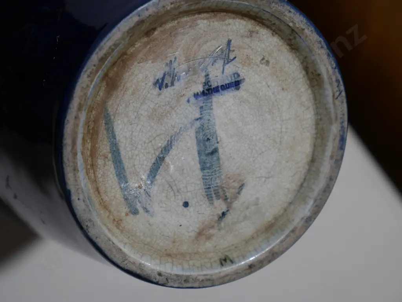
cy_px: 151
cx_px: 201
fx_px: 976
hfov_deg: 23.3
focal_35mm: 84
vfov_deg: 17.6
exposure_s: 1/100
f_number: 5.6
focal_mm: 42
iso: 500
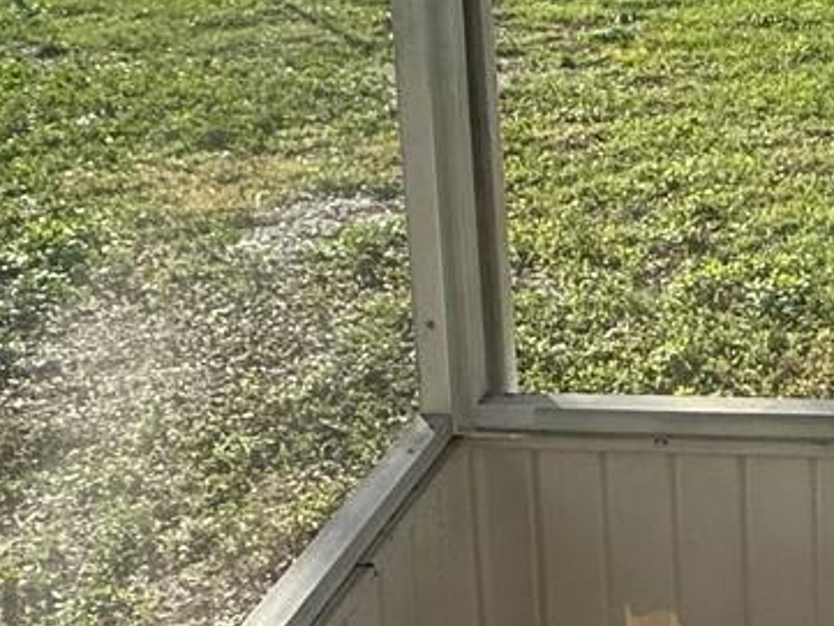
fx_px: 1494
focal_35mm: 62
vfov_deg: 22.6
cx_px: 873
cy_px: -30
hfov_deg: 28.8
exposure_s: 1/400
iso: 64
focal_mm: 2.22
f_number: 2.2
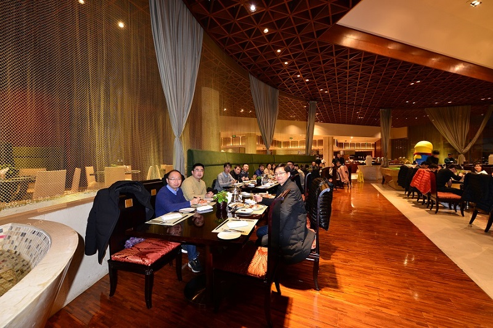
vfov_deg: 81.2
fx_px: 192
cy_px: 164
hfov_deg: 104.3
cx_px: 246
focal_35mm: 14
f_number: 6.3
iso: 400
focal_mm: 14
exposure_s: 1/8
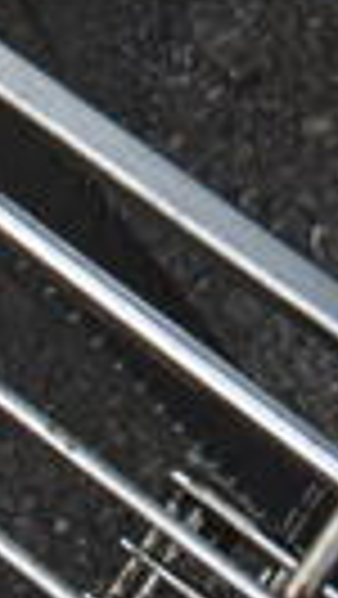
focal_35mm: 195
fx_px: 3101
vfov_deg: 9.7
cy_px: -857
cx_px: 703
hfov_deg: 6.1
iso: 100
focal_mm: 18
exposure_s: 1/320
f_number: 7.1
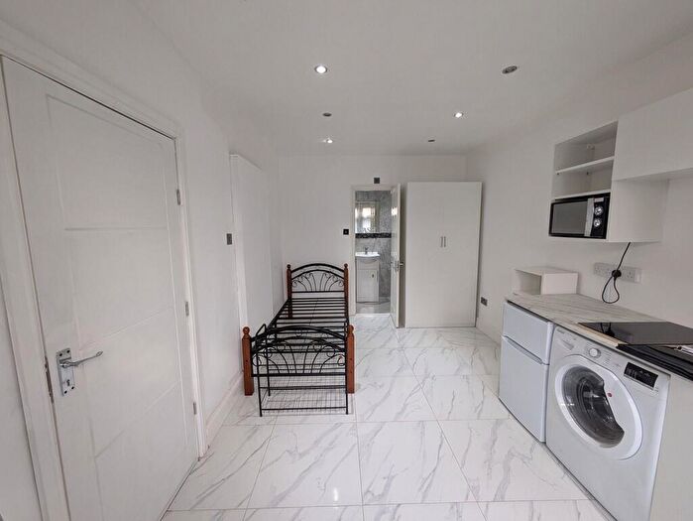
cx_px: 346
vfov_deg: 85.7
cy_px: 260
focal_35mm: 14
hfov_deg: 102.0
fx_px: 280
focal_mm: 1.83
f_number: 2.2
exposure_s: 1/25
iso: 91
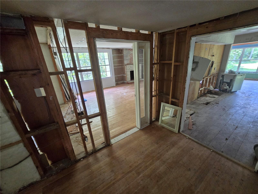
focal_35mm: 13
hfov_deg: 106.2
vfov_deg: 89.9
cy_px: 97
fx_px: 97
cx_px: 129
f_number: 2.2
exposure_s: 1/60
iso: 400
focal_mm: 2.2
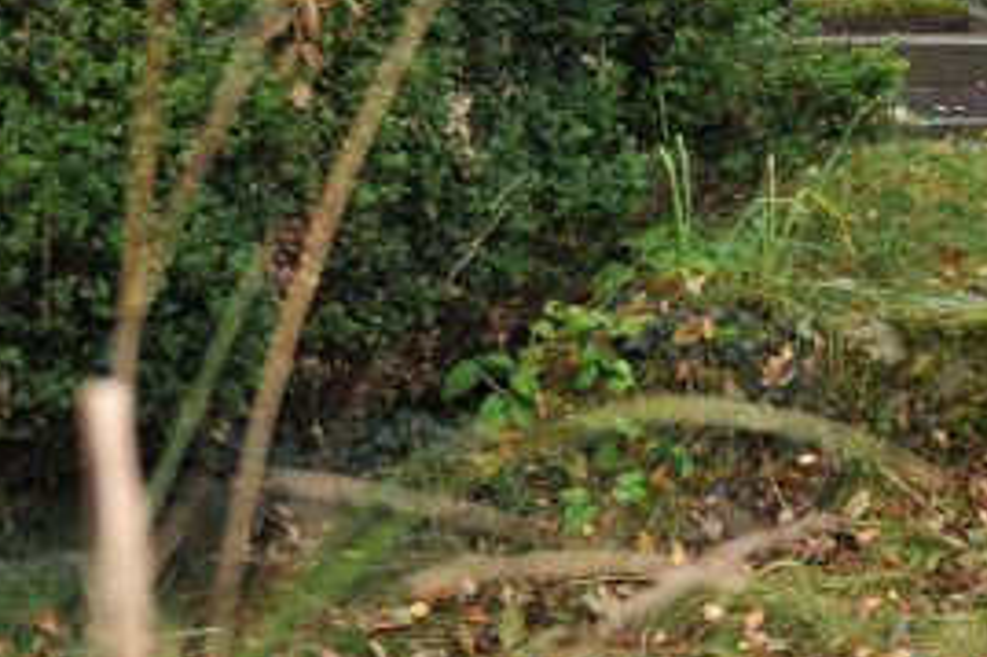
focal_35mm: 107
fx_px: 2932
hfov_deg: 17.7
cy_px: -156
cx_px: 1328
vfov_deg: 12.4
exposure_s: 1/100
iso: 200
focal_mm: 32
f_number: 3.2
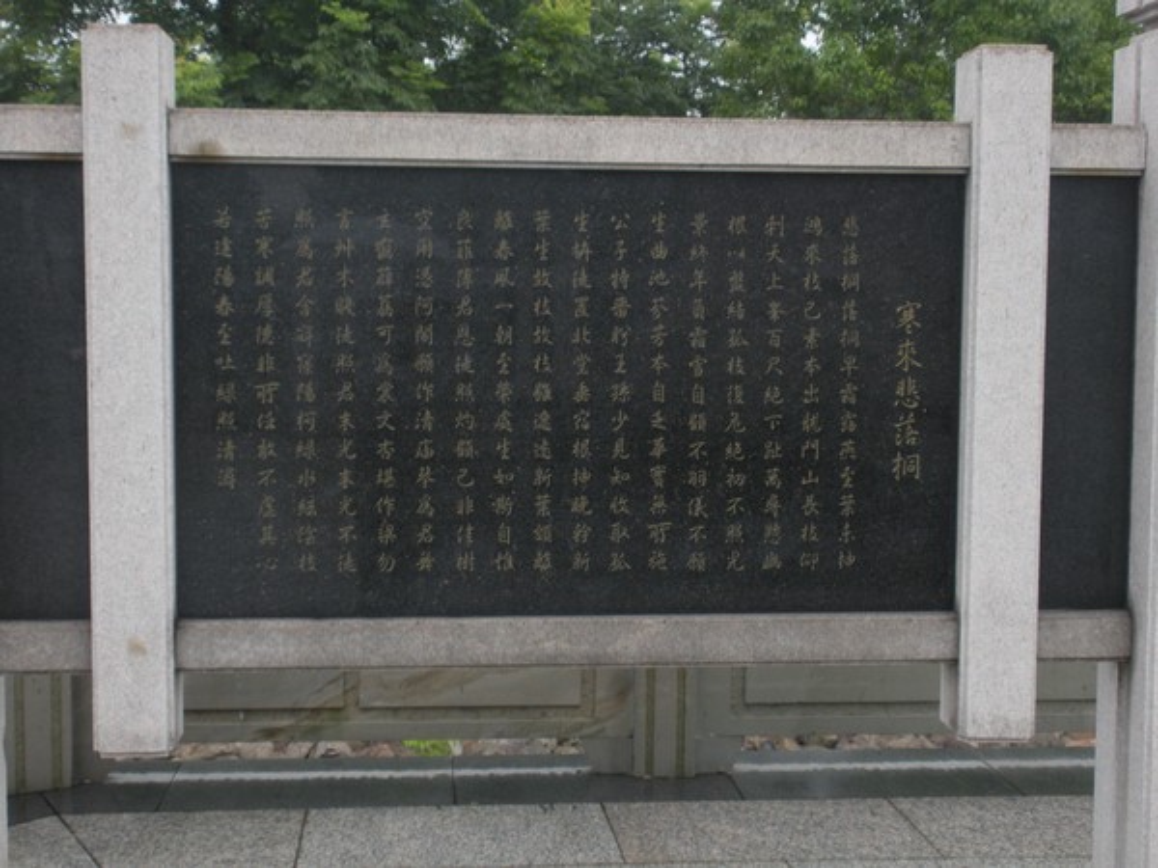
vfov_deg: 28.0
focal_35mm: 52
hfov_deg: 36.8
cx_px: 579
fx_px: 1740
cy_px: 434
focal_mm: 9.1
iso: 106
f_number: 4.4
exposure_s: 1/68.2
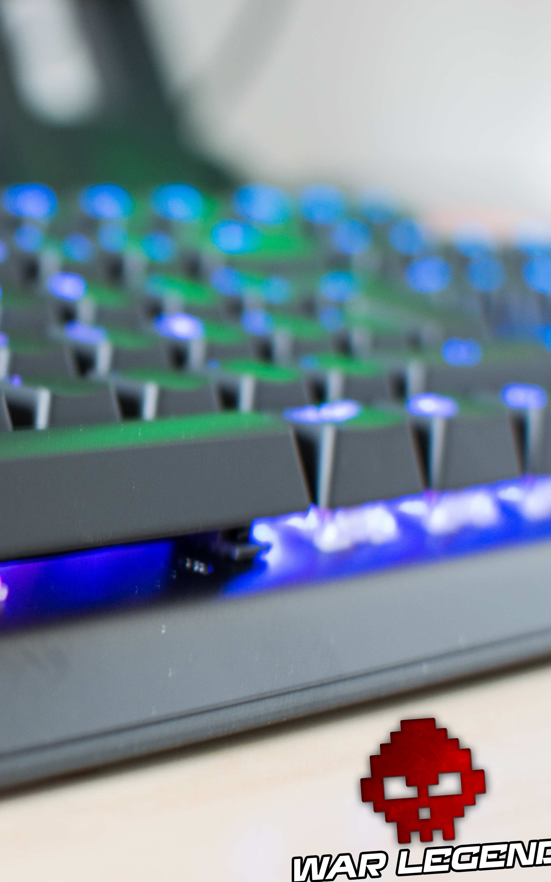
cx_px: -99
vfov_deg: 25.6
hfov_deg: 15.6
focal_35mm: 81
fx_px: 1940
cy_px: 441
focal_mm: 35
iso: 400
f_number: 3.5
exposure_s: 1/8
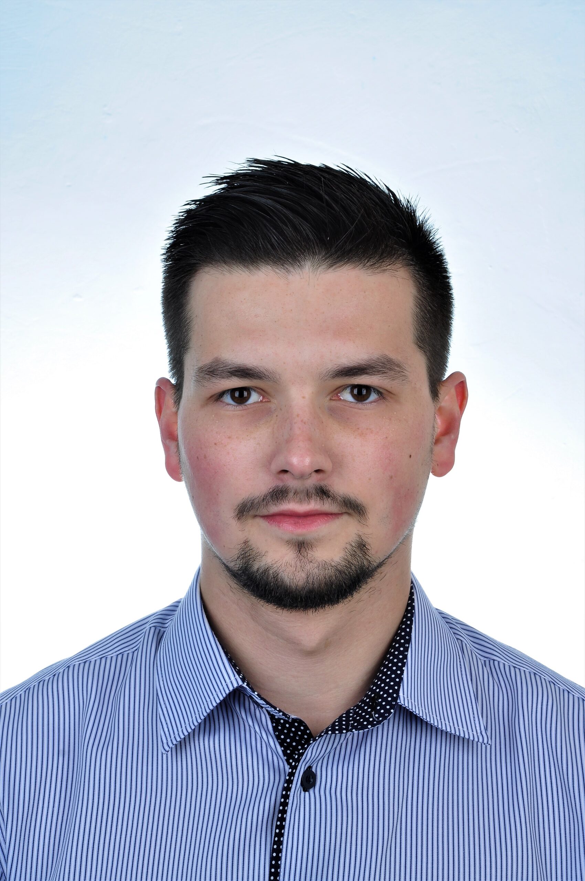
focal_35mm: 112
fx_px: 2749
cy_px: 440
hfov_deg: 12.1
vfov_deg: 18.2
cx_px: 292
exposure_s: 1/100
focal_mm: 75
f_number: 14
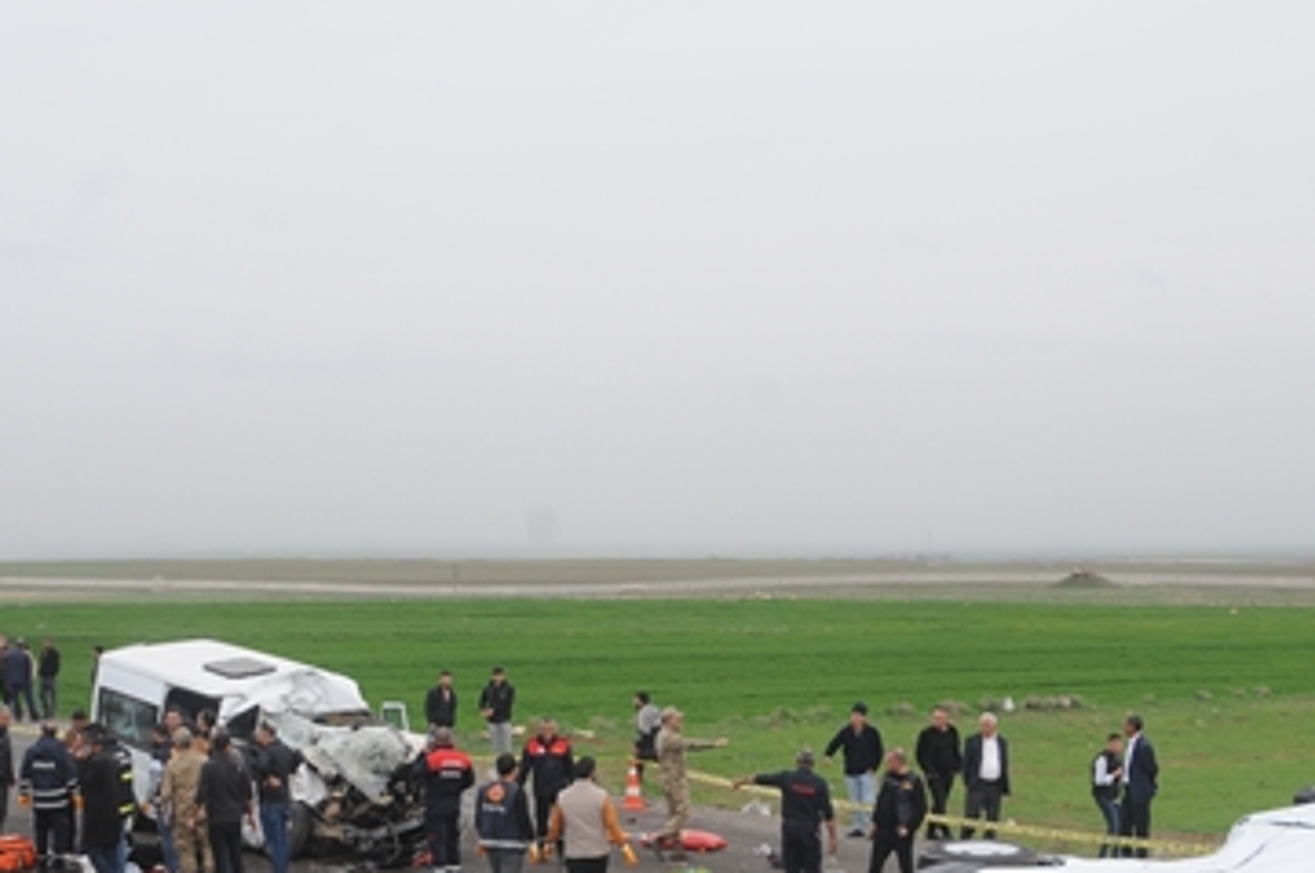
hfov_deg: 30.9
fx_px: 2371
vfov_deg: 20.7
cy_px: 656
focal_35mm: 65
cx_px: 537
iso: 500
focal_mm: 26
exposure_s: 1/250
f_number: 8
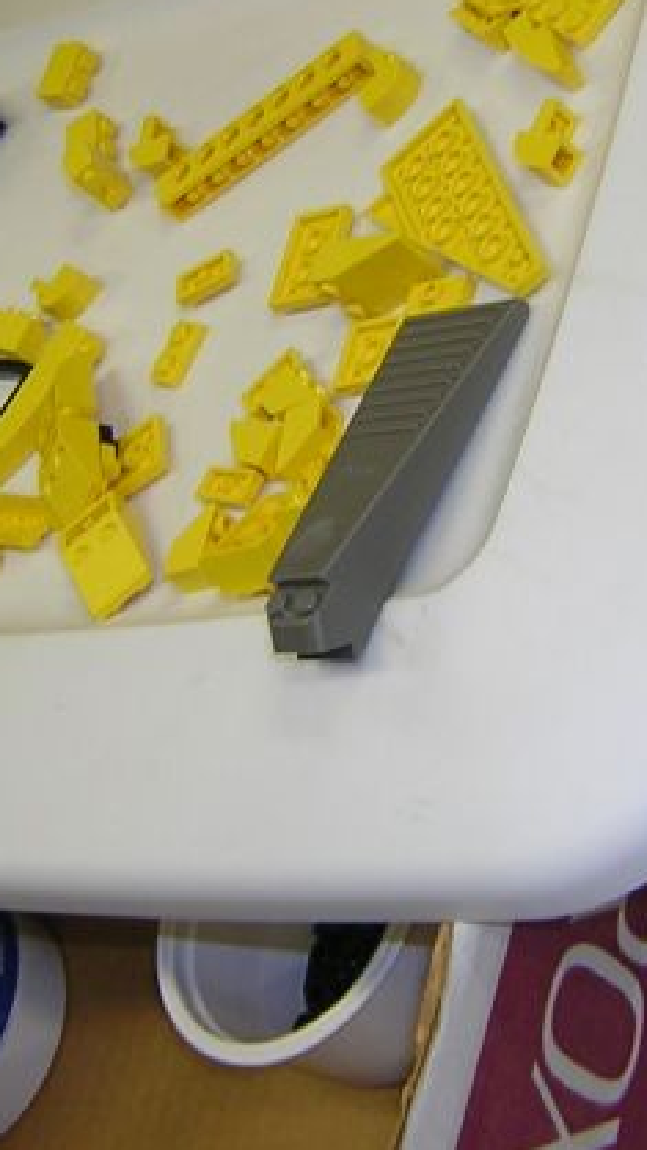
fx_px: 2288
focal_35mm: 75
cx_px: 352
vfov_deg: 28.1
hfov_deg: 16.1
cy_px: 396
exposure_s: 1/30
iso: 100
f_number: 2.6
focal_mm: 4.7
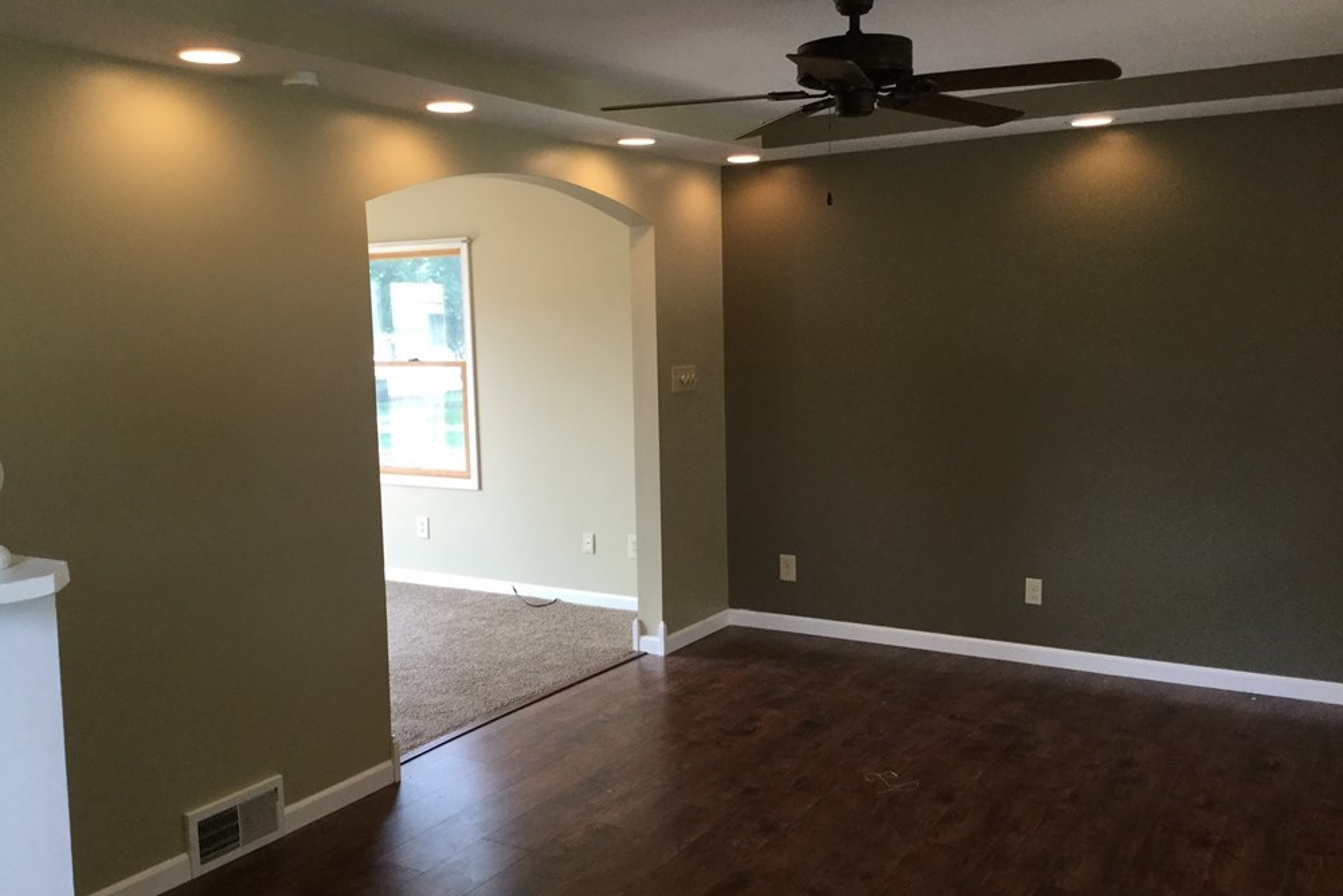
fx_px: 1231
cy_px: 459
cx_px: 665
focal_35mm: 33
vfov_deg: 40.0
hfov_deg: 57.2
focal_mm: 3.3
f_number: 2.4
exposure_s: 1/30
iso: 40
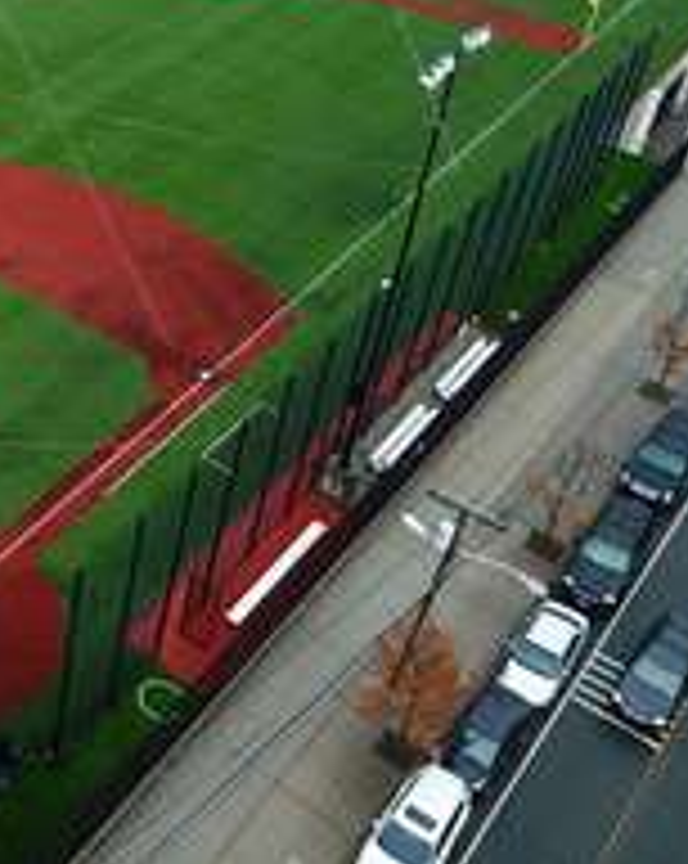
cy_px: 194
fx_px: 1352
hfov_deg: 25.4
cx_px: -157
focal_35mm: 53
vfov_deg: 34.5
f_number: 2.2
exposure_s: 1/50
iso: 109
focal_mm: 4.73
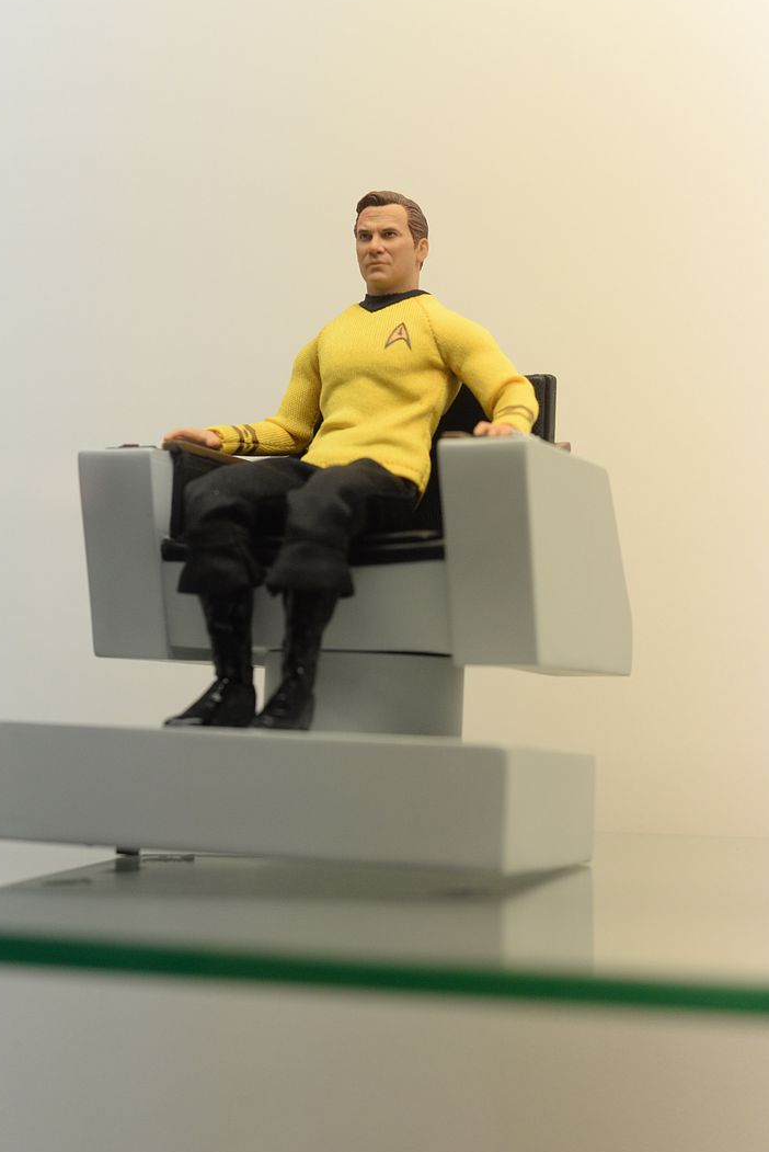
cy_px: 536
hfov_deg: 23.8
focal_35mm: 57
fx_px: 1824
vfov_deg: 35.0
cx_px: 377
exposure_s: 1/250
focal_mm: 50
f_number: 5.6
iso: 1600
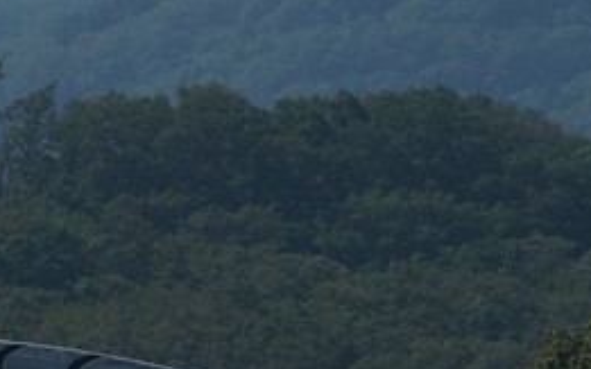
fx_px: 21804
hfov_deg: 1.6
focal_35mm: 1354
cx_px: -45
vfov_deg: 1.0
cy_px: 396
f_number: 10
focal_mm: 481
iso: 200
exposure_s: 1/800
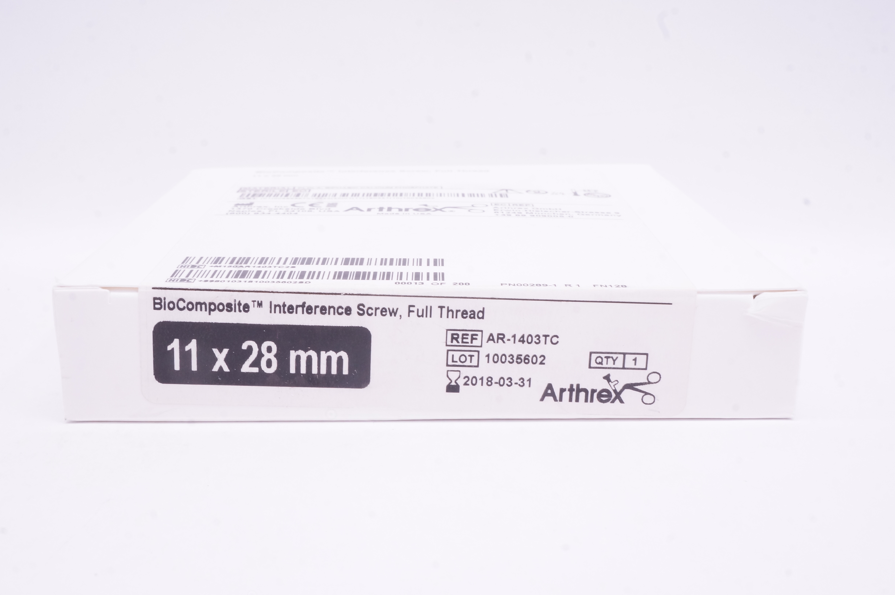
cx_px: 448
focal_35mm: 44
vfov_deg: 30.8
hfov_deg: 45.0
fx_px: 1080
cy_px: 298
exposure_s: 1/13
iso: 800
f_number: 18
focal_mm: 29
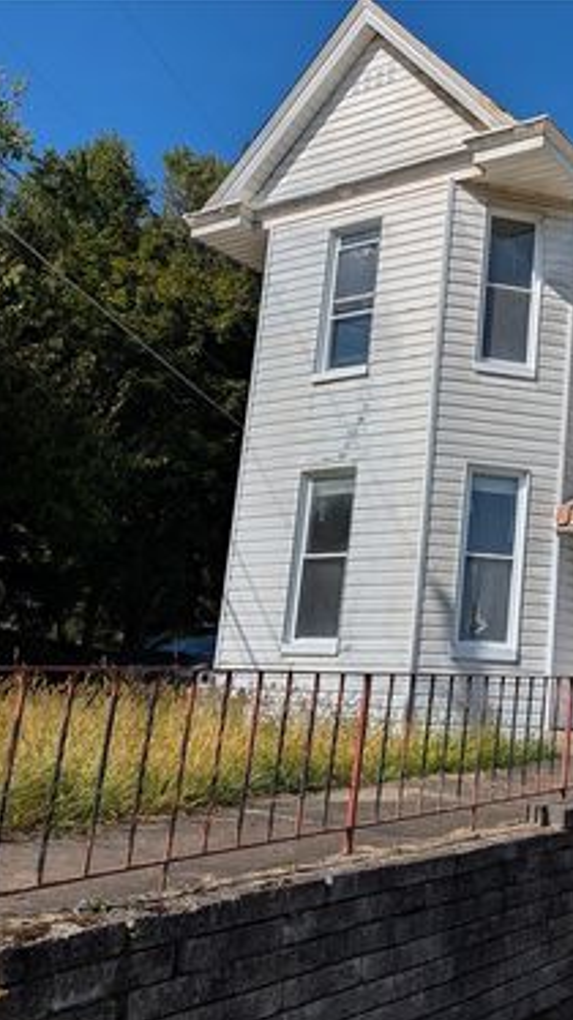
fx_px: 947
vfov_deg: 56.6
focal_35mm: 35
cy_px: 510
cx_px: 584
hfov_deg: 31.0
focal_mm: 6.9
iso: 19
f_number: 1.68
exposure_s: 1/2252
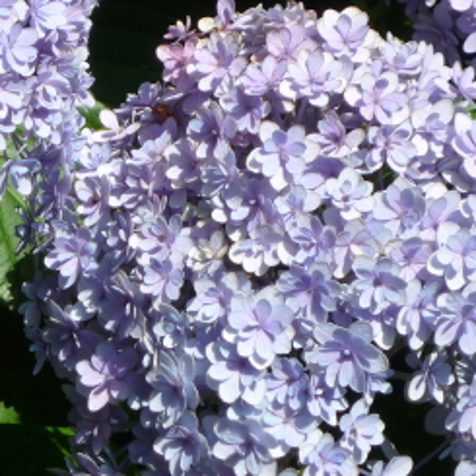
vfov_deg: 7.2
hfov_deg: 7.2
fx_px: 3796
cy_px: 132
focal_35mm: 244
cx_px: 200
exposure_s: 1/500
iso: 100
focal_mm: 19.2
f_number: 5.7
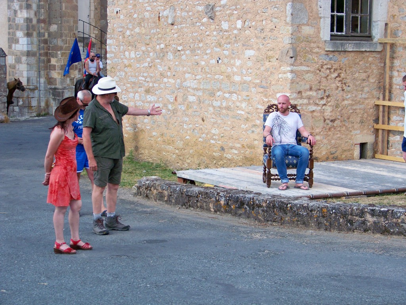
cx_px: 203
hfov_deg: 26.3
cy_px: 152
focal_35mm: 74
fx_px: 868
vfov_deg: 19.9
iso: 100
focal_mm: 14.6
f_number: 3.2
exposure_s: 1/320
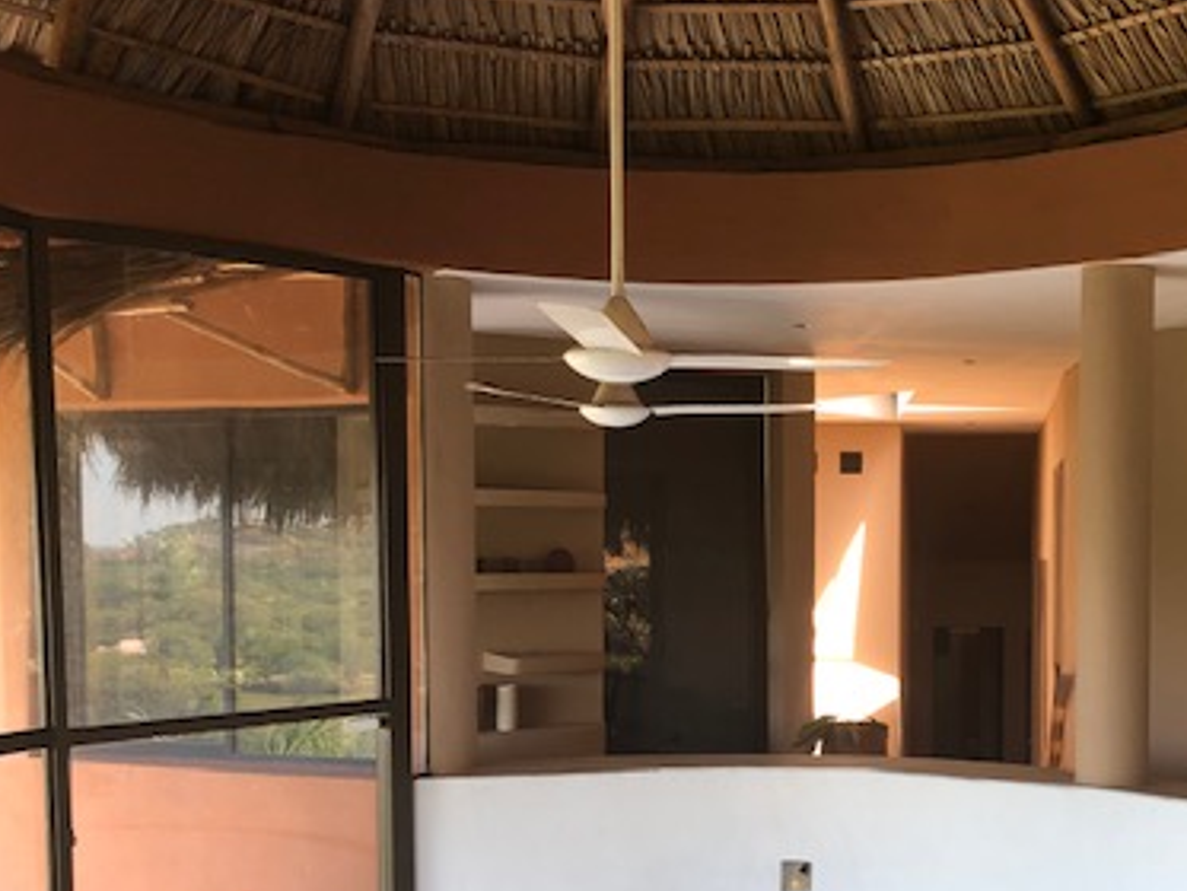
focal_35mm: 48
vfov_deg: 29.9
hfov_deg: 38.1
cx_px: 955
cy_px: 636
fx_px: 1646
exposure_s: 1/120
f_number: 1.8
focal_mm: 3.99
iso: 40
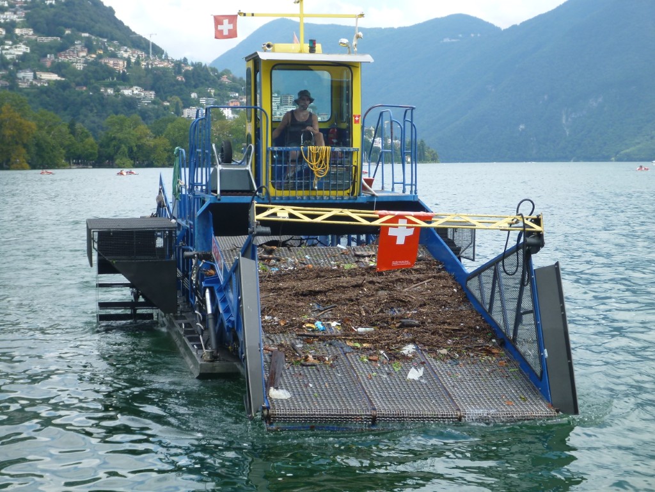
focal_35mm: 66
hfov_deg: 29.4
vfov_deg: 22.3
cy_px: 246
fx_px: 1249
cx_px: 328
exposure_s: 1/160
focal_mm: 11.7
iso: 100
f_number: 5.3
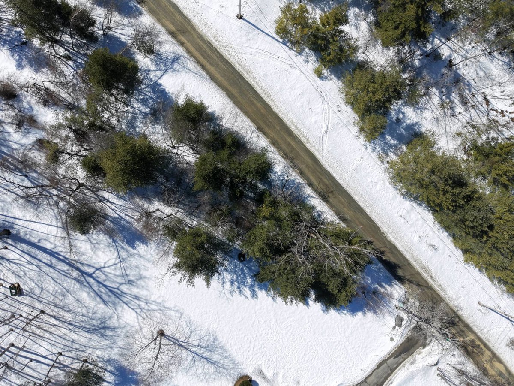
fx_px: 356
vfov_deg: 56.8
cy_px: 193
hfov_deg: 71.6
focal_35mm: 24
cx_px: 257
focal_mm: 8.67
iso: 130
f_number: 1.8
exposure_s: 1/4000
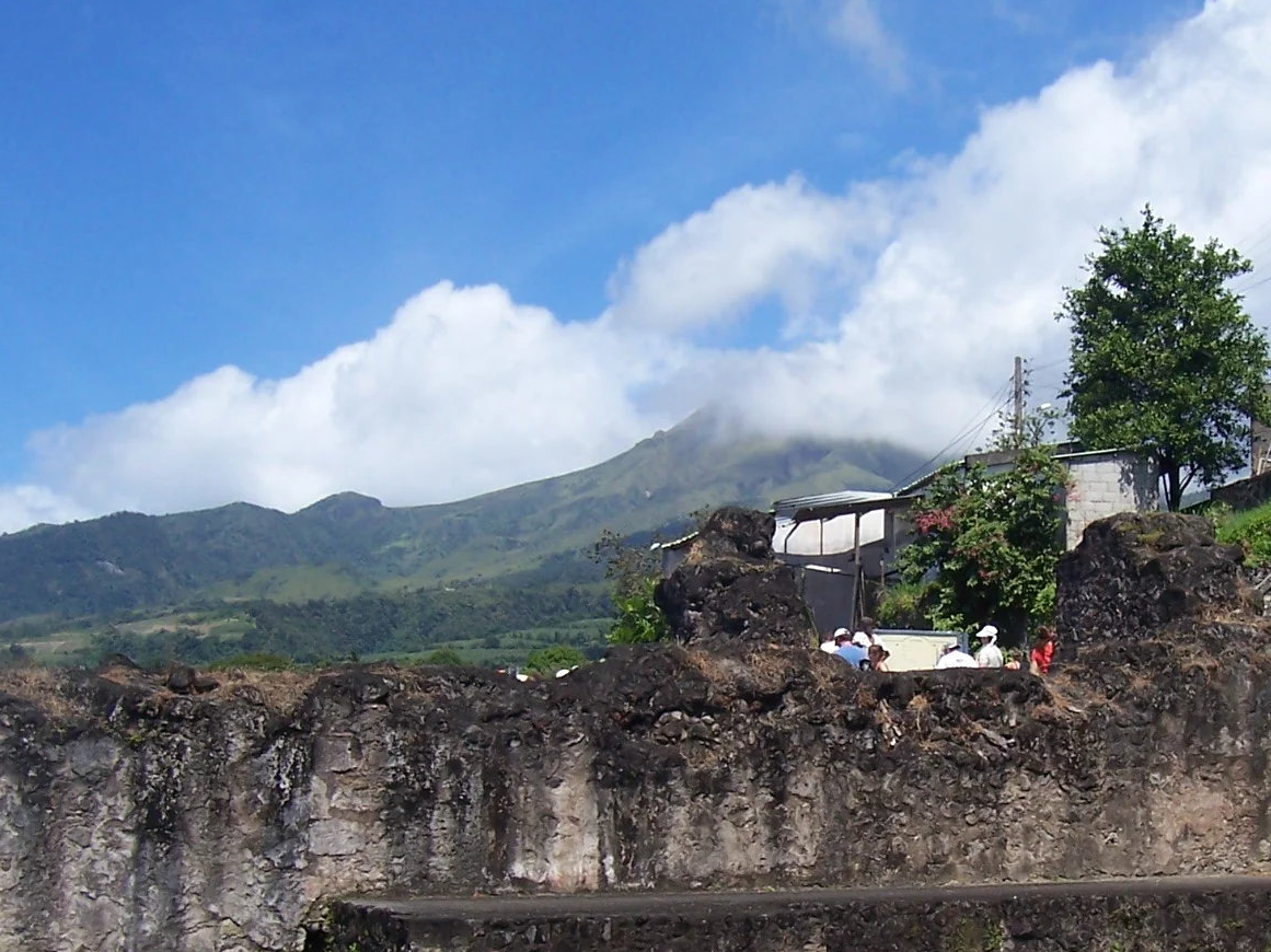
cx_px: 904
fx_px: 2202
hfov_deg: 31.8
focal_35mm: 60
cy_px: 660
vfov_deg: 24.2
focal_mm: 5.6
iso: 80
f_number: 5.6
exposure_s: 1/500
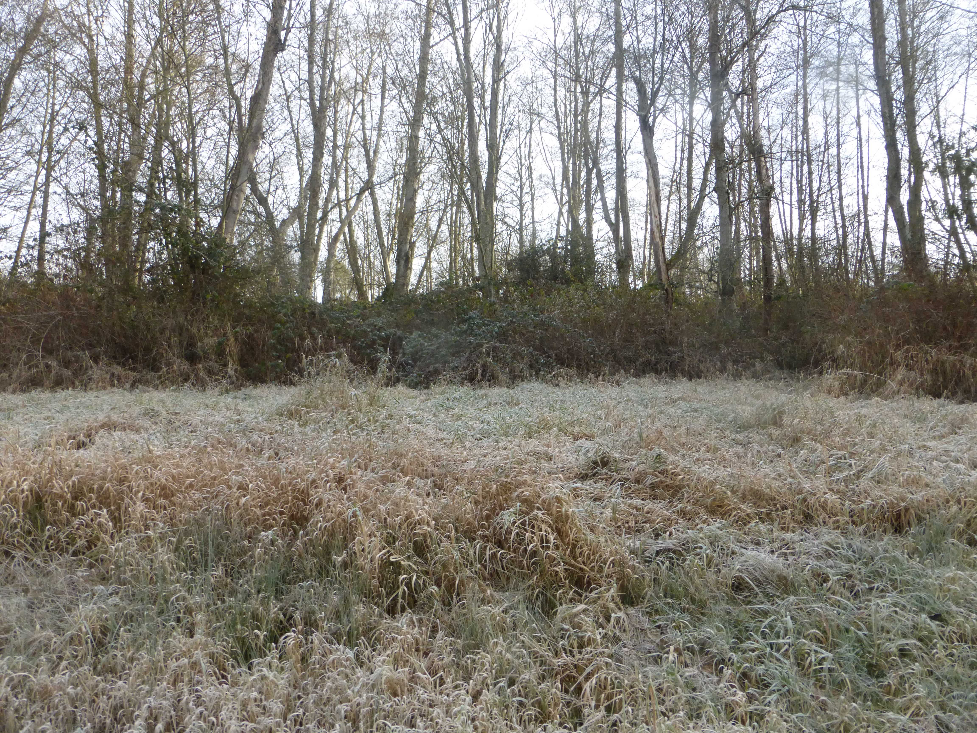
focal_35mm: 25
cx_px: 488
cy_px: 366
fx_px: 706
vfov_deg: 54.9
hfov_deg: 69.4
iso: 200
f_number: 4
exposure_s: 1/250
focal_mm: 4.3
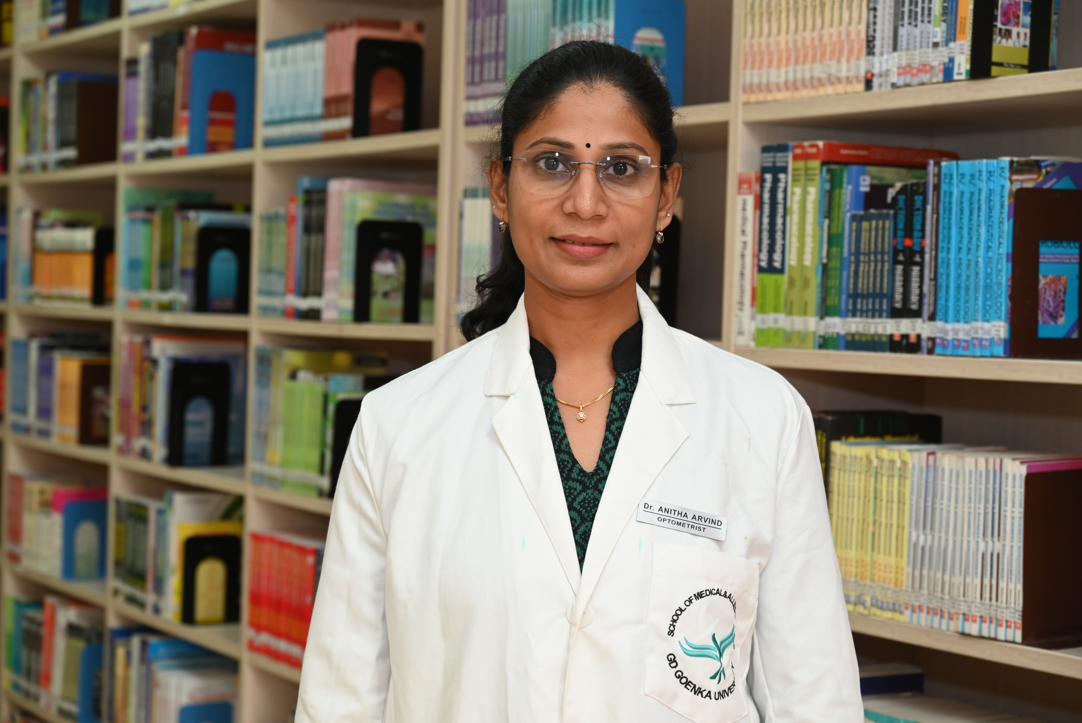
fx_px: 1984
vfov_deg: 20.6
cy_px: 362
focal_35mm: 66
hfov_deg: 30.5
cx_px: 541
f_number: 6
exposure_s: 1/60
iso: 720
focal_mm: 66
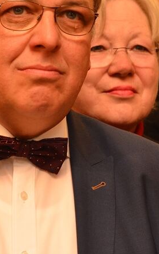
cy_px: 51
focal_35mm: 207
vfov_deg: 10.1
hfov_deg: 6.3
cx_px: 160
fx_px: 1436
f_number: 3.5
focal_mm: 50
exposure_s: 1/60
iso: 400
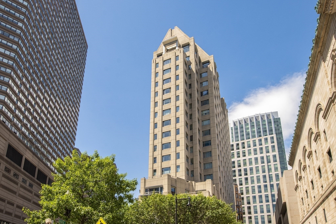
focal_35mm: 18
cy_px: 112
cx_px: 168
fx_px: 168
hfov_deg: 90.0
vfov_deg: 67.4
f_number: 9
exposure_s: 1/800
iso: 640
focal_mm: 18
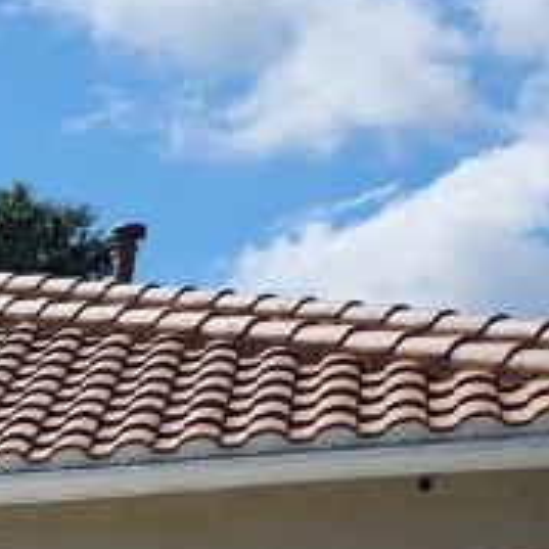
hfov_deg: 11.4
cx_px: -920
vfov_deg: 13.6
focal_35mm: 116
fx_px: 2081
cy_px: 963
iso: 20
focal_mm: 5.4
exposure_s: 1/2404
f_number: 1.8
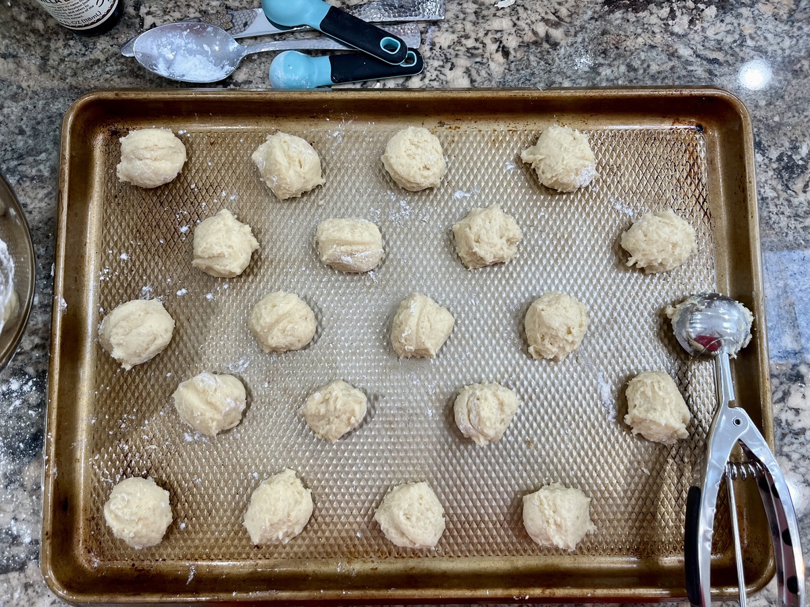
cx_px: 405
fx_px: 608
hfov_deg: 67.3
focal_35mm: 26
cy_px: 304
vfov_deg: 53.1
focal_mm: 5.1
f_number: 1.6
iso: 80
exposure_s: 1/120
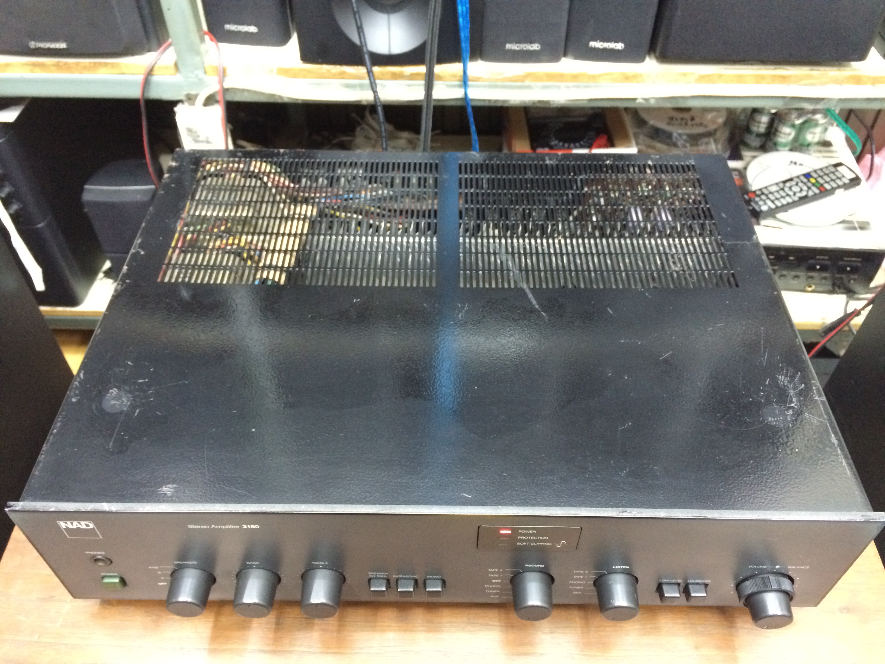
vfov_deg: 48.2
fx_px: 741
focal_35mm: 29
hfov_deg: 61.7
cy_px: 332
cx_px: 442
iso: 500
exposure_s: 1/17
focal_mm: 4.15
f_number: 2.2
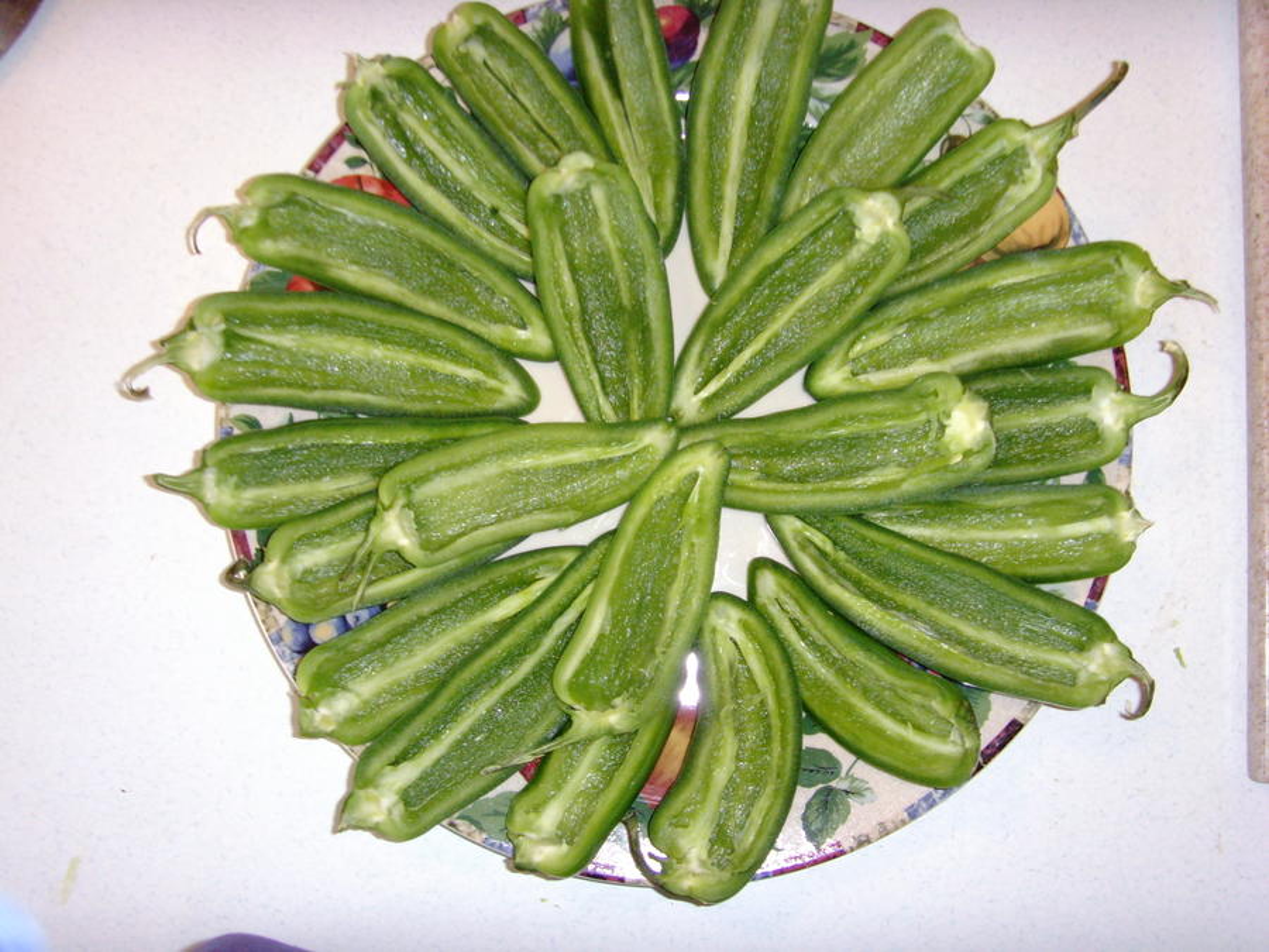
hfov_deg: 47.9
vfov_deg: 36.8
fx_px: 1430
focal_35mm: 39
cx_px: 634
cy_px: 476
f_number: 3.5
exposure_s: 1/45
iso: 200
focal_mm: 6.6
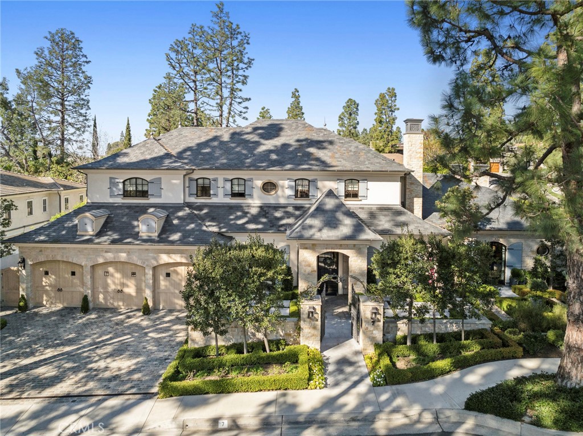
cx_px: 292
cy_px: 218
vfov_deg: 56.7
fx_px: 404
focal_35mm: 24
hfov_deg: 71.6
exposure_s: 1/120
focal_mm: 12.3
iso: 120
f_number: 2.8
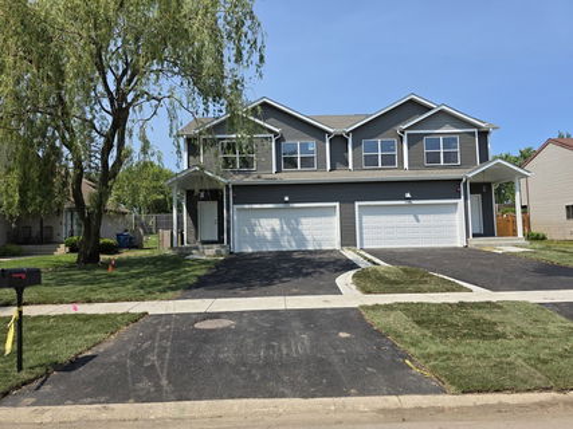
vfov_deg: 58.9
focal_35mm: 23
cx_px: 286
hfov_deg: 73.9
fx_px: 381
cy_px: 214
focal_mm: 6.3
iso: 80
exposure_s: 1/5958
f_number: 1.7
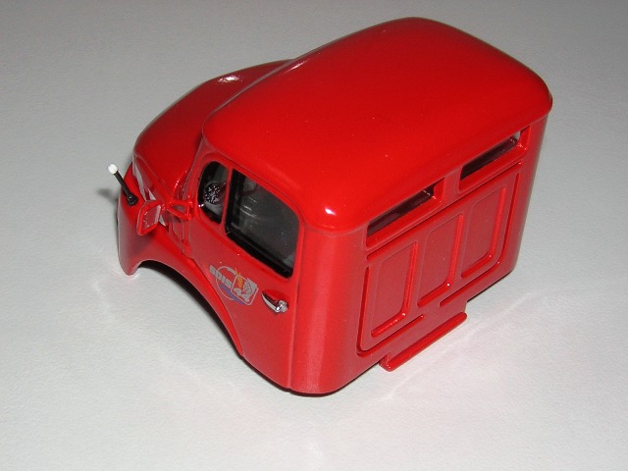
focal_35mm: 85
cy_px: 236
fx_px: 1542
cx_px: 314
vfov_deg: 17.4
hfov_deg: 23.0
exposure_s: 1/60.1
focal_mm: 11.1
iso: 100
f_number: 8.2
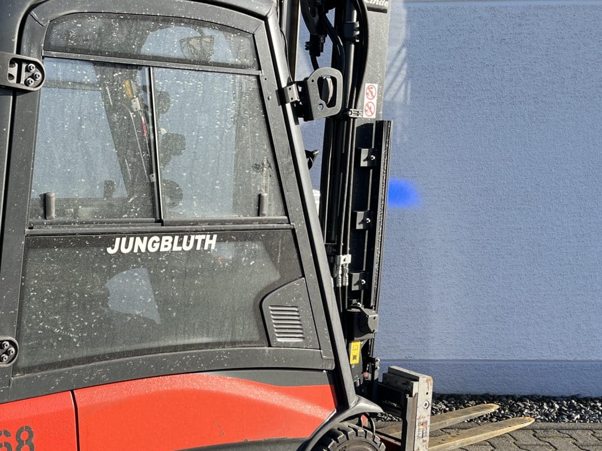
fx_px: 817
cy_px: 277
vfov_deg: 30.8
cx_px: 97
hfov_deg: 38.5
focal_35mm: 47
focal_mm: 5.1
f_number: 1.6
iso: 50
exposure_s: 1/1186
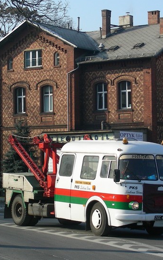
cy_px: 119
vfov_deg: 17.1
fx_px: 867
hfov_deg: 10.7
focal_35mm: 122
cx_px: 103
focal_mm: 11.7
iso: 50
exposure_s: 1/543
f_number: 4
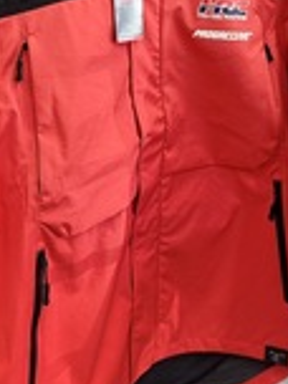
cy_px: 45
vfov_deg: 32.3
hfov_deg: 25.6
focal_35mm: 57
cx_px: 157
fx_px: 632
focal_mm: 6.76
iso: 125
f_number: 1.78
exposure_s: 1/60
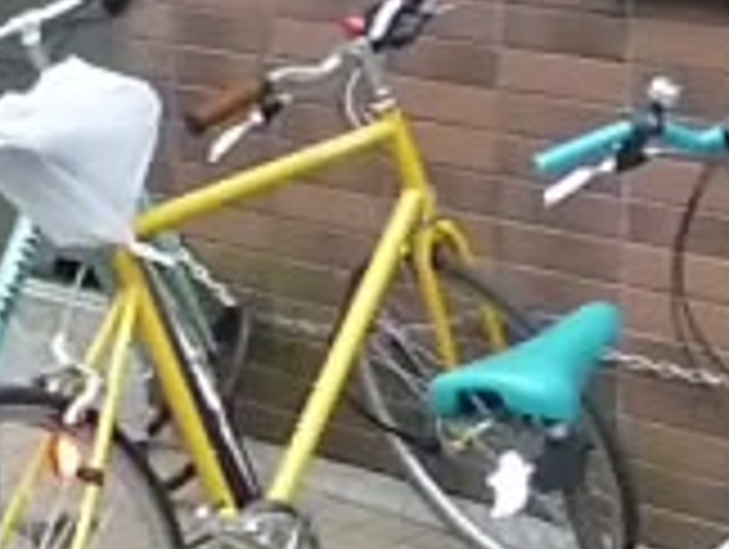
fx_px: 2278
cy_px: 515
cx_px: 428
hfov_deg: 18.2
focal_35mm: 108
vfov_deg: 13.6
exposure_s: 1/200
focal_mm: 4.5
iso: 1600
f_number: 9
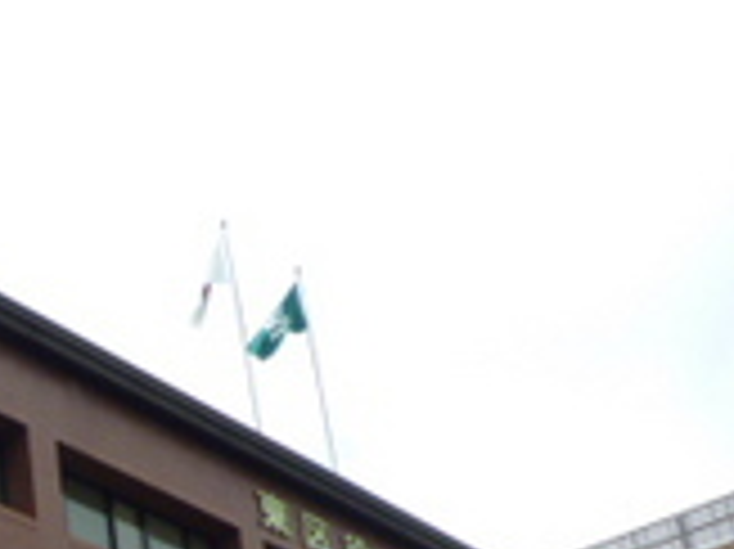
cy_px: 720
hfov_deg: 20.2
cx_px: -306
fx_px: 1822
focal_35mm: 86
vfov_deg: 16.2
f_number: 3.5
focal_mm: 4.4
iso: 100
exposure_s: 1/500
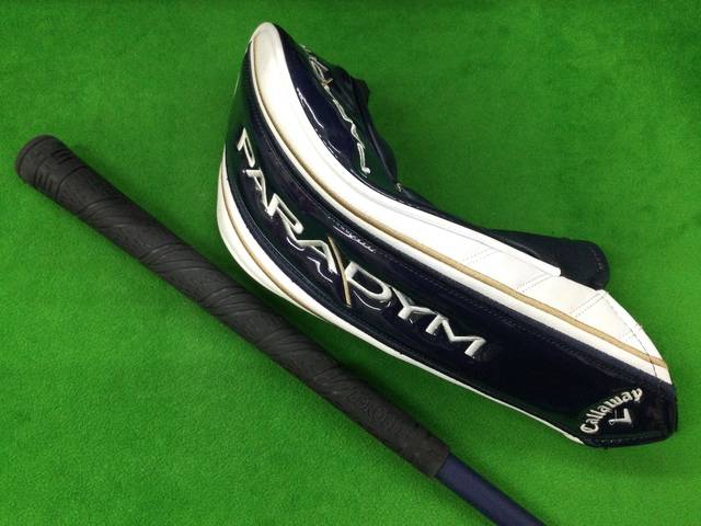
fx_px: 628
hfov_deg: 58.4
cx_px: 350
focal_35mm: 31
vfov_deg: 45.4
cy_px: 263
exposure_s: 1/30
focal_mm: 3.3
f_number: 2.4
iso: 80
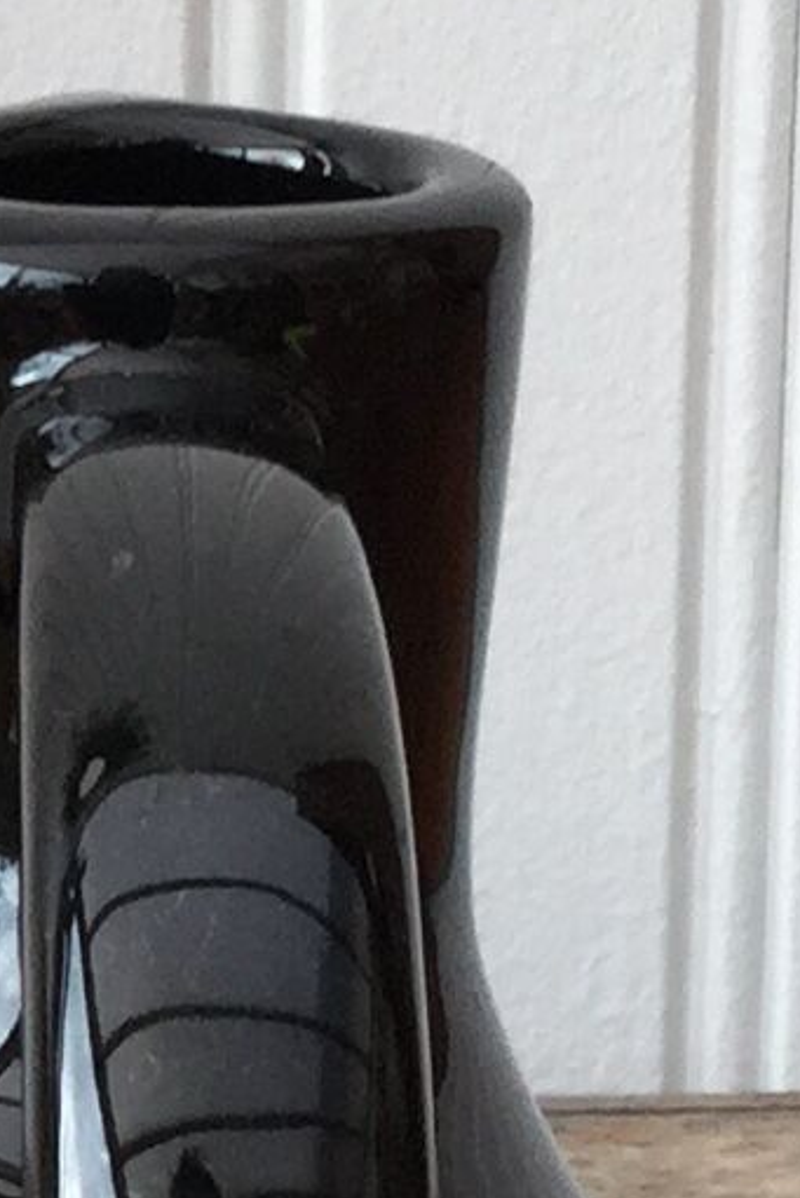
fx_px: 6861
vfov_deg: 10.0
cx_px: -594
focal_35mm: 206
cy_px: 954
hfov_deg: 6.5
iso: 50
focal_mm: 3.3
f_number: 2.4
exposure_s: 1/100
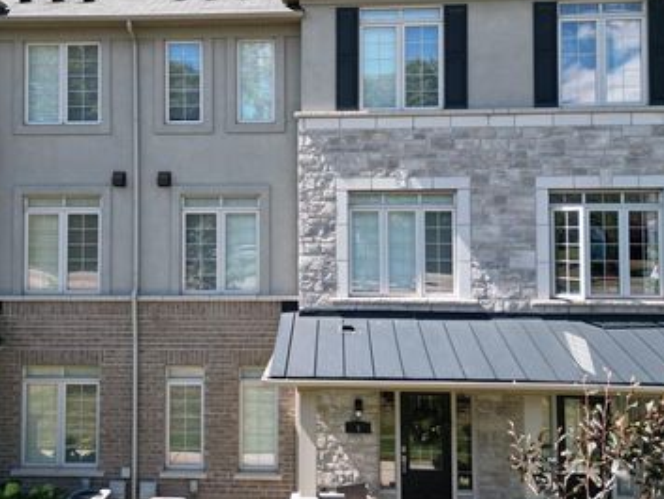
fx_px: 652
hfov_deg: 53.8
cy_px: 206
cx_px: 288
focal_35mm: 34
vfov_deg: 41.7
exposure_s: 1/1250
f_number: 1.7
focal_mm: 6.72
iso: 150
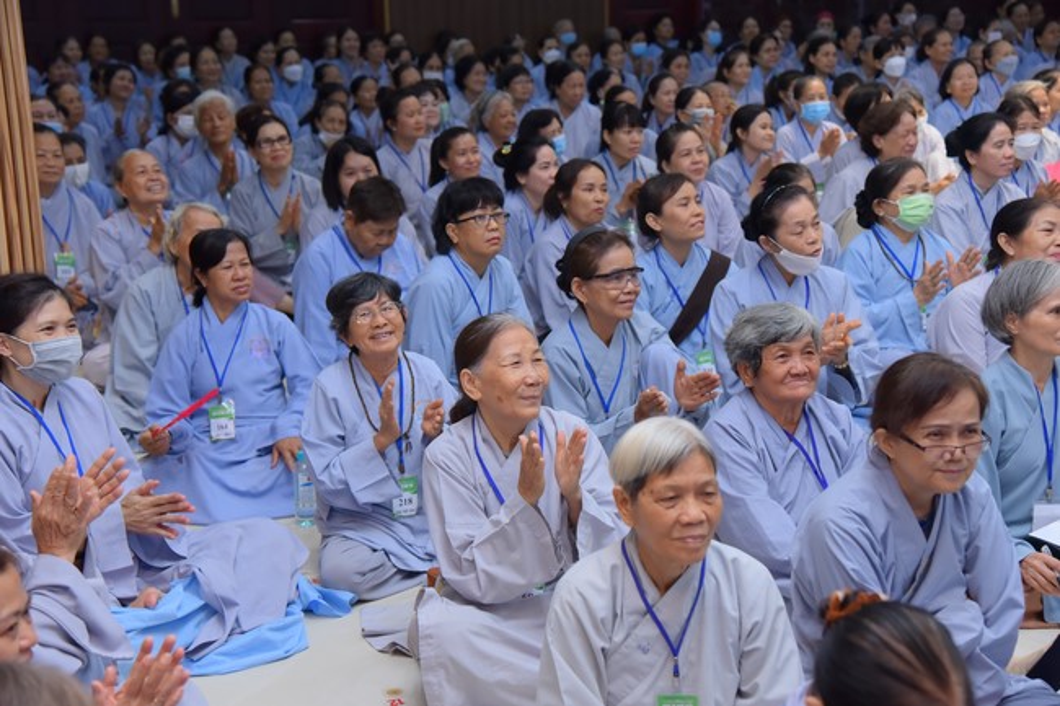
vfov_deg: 21.9
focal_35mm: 62
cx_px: 530
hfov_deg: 32.4
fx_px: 1825
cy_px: 353
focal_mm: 62
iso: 1250
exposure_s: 1/125
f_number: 5
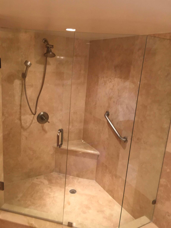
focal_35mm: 29
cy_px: 114
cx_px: 86
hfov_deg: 48.2
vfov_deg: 61.7
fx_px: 191
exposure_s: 1/30
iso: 100
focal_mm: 4.15
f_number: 2.2
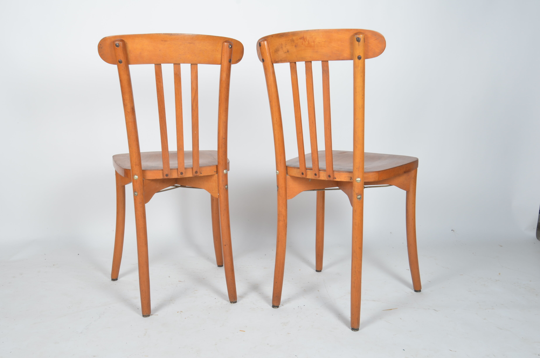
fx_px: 539
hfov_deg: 53.2
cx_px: 270
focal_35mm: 36
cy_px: 179
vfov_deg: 36.7
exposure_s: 1/125
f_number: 11
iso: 100
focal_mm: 24
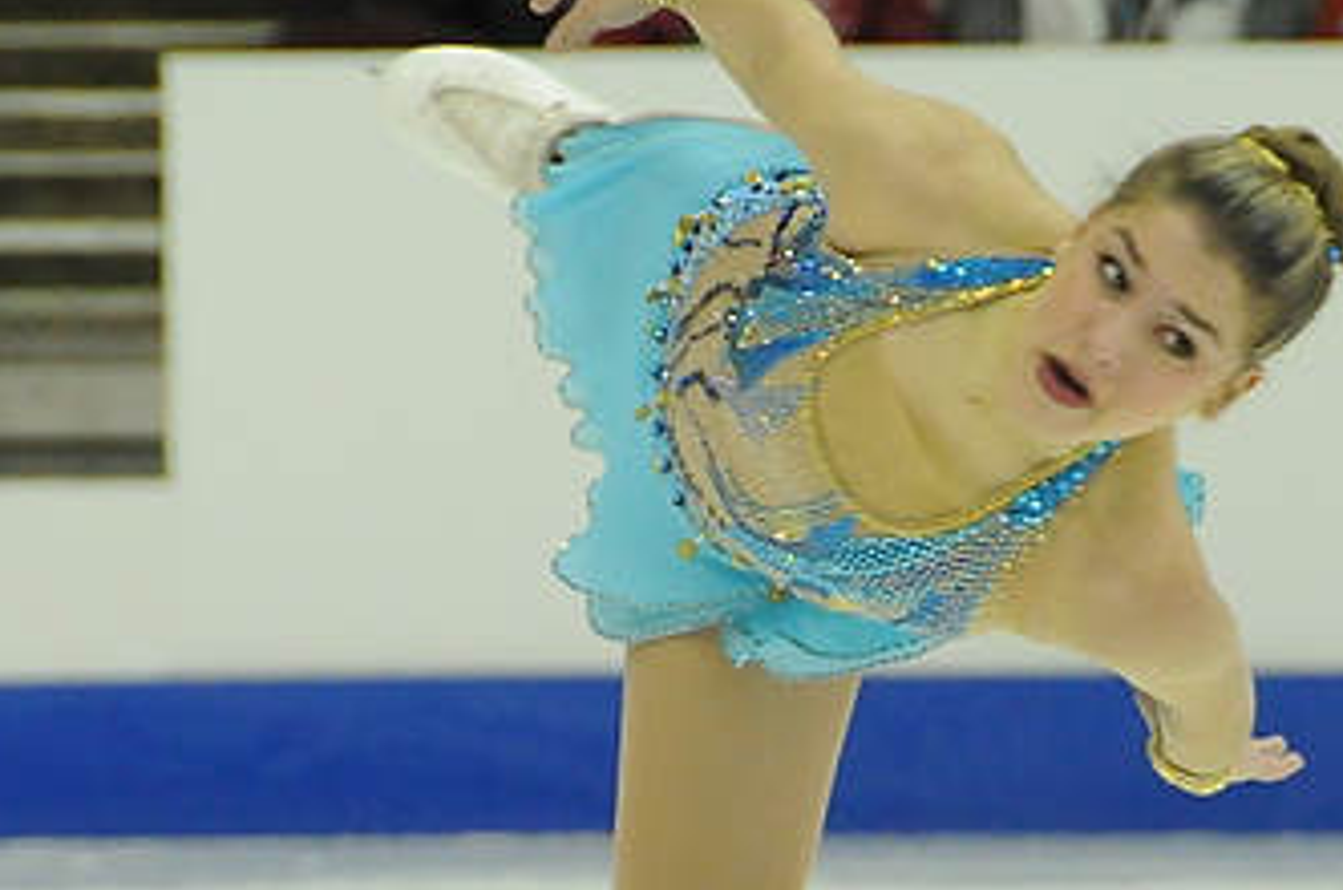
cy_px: 641
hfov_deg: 2.9
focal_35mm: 723
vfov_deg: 1.9
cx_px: 862
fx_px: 26920
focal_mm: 200
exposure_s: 1/800
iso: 3200
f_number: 5.6
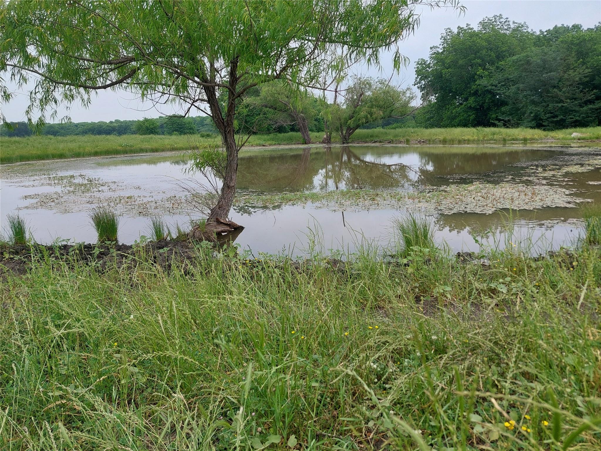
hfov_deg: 71.6
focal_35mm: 24
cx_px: 300
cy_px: 226
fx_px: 417
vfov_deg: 56.8
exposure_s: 1/1024
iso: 40
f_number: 1.8
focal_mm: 5.23
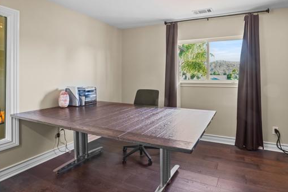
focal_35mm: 20
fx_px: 160
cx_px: 163
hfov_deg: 83.5
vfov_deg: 61.2
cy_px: 74
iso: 800
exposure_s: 1/2
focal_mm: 16
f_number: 11
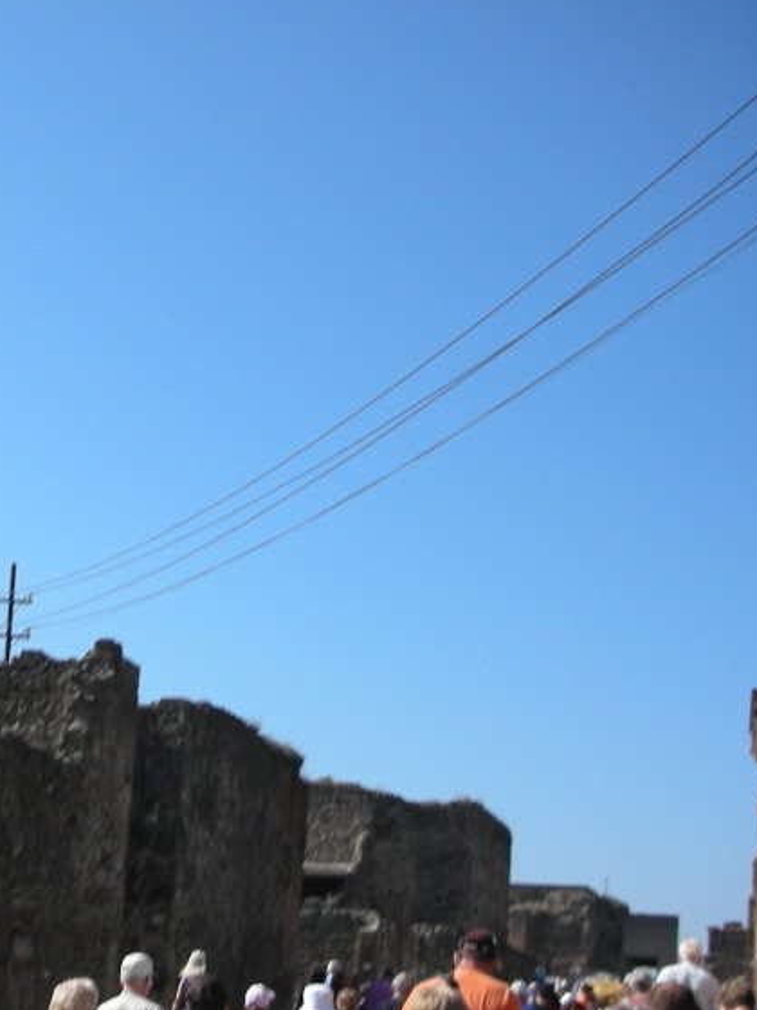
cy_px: 644
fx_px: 1866
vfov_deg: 30.1
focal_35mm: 64
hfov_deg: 22.3
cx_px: 45
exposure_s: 1/97.4
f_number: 8.5
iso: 50
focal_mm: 5.8
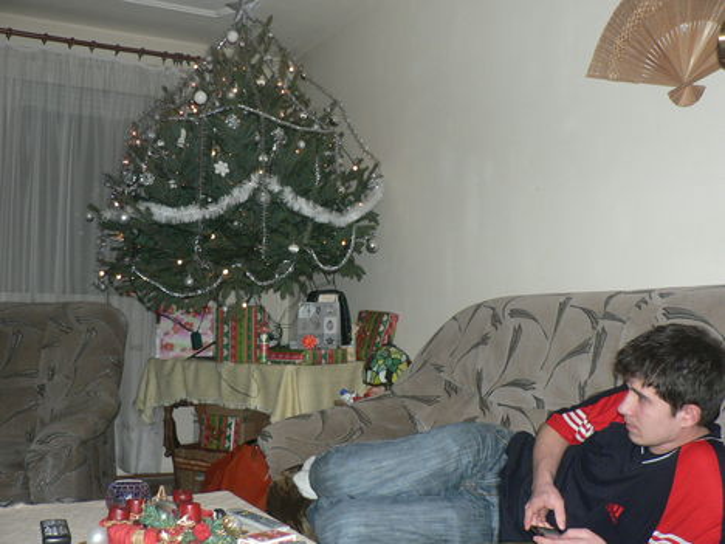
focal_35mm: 36
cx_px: 362
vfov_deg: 39.7
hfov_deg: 51.4
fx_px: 754
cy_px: 272
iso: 200
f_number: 2.8
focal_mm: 6
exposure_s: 1/60
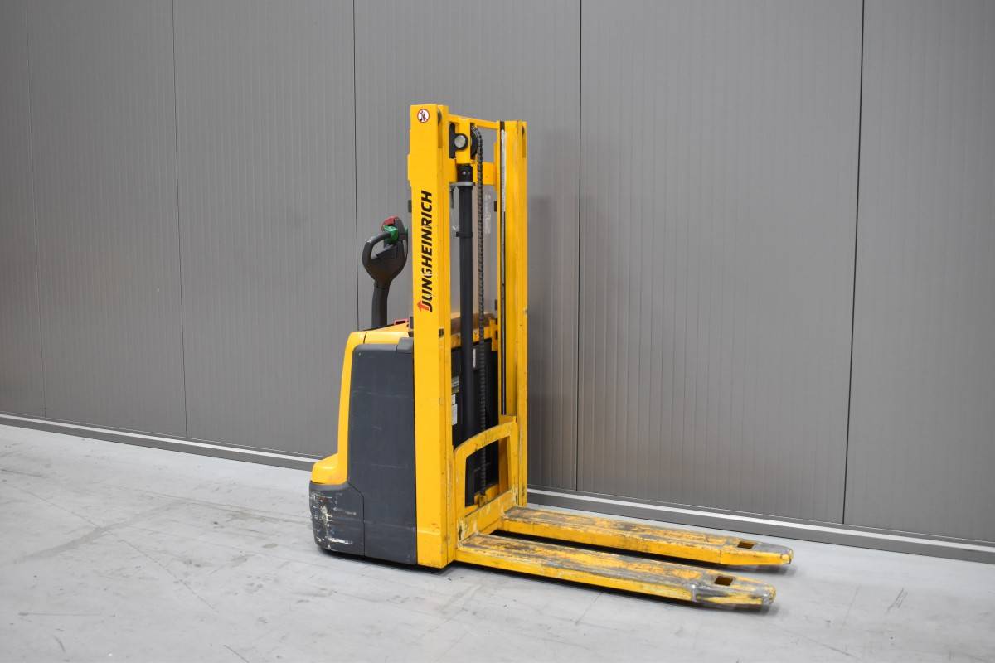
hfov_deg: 55.1
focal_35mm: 34
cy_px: 332
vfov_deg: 38.4
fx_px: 953
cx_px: 498
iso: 1250
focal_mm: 23
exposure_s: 1/50
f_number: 5
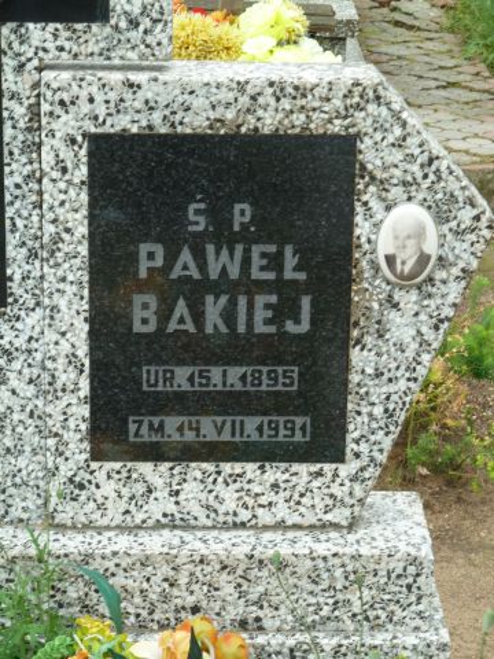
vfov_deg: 17.7
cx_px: 247
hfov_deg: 13.3
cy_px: 330
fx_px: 2112
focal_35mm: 111
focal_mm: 18.2
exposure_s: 1/50
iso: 125
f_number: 4.4
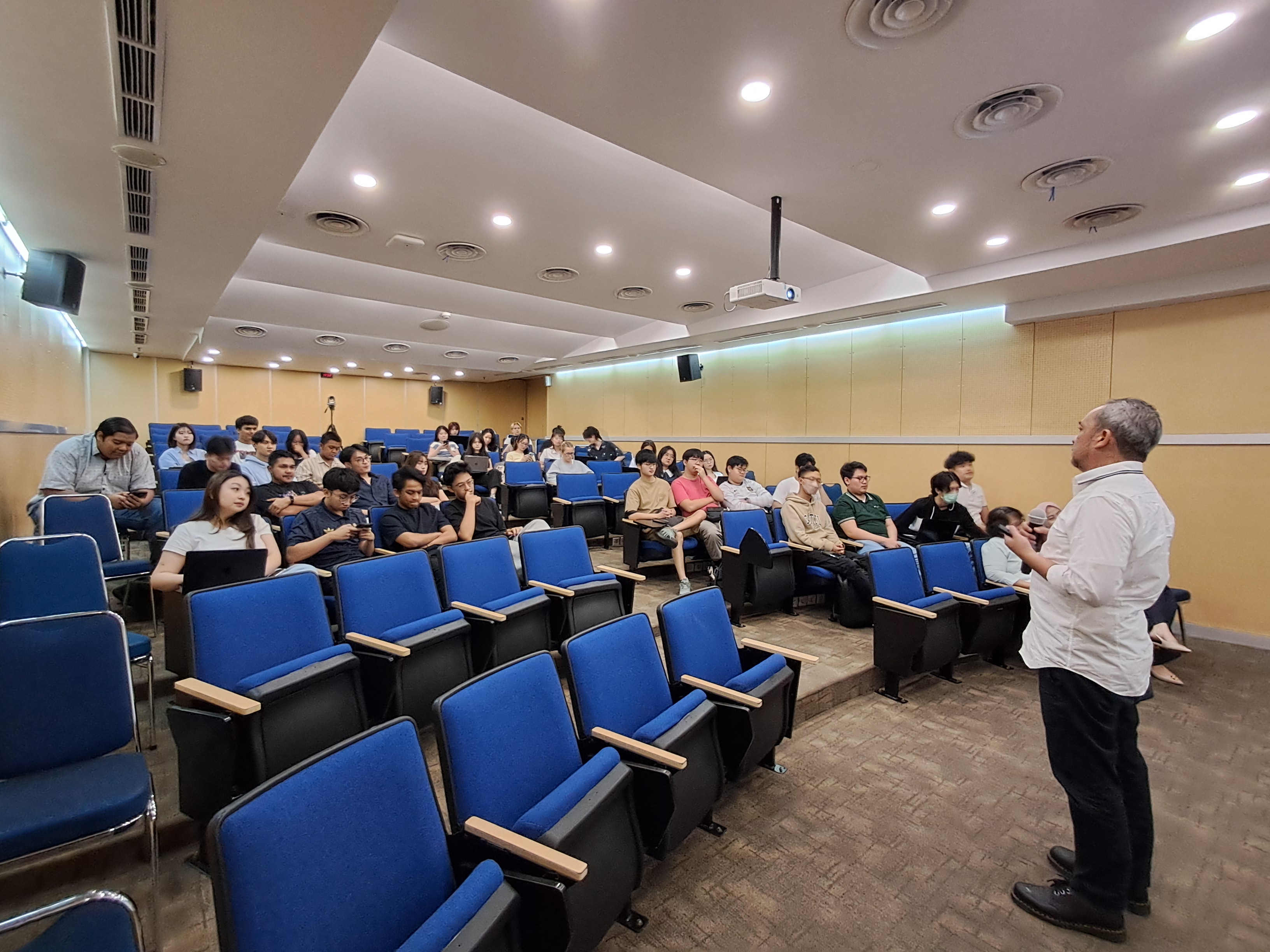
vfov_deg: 78.1
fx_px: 587
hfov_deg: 94.5
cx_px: 635
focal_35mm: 16
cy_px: 476
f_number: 2.2
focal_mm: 1.64
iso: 250
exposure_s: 1/50
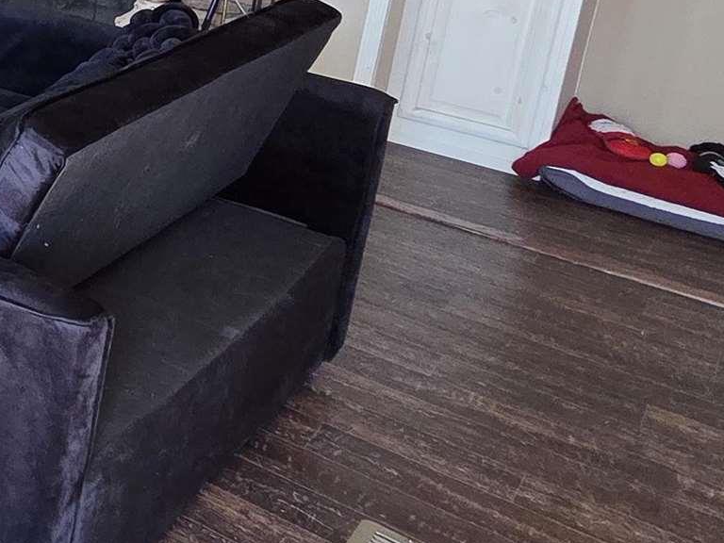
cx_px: -385
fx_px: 1088
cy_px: -64
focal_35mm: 52
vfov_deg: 25.8
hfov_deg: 26.1
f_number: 2.2
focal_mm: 2.2
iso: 250
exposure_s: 1/120
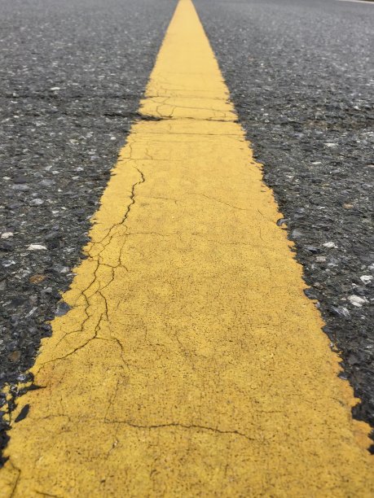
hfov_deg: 48.2
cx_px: 187
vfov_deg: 61.7
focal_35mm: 29
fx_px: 418
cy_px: 249
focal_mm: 4.15
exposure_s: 1/356
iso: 32
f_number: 2.2
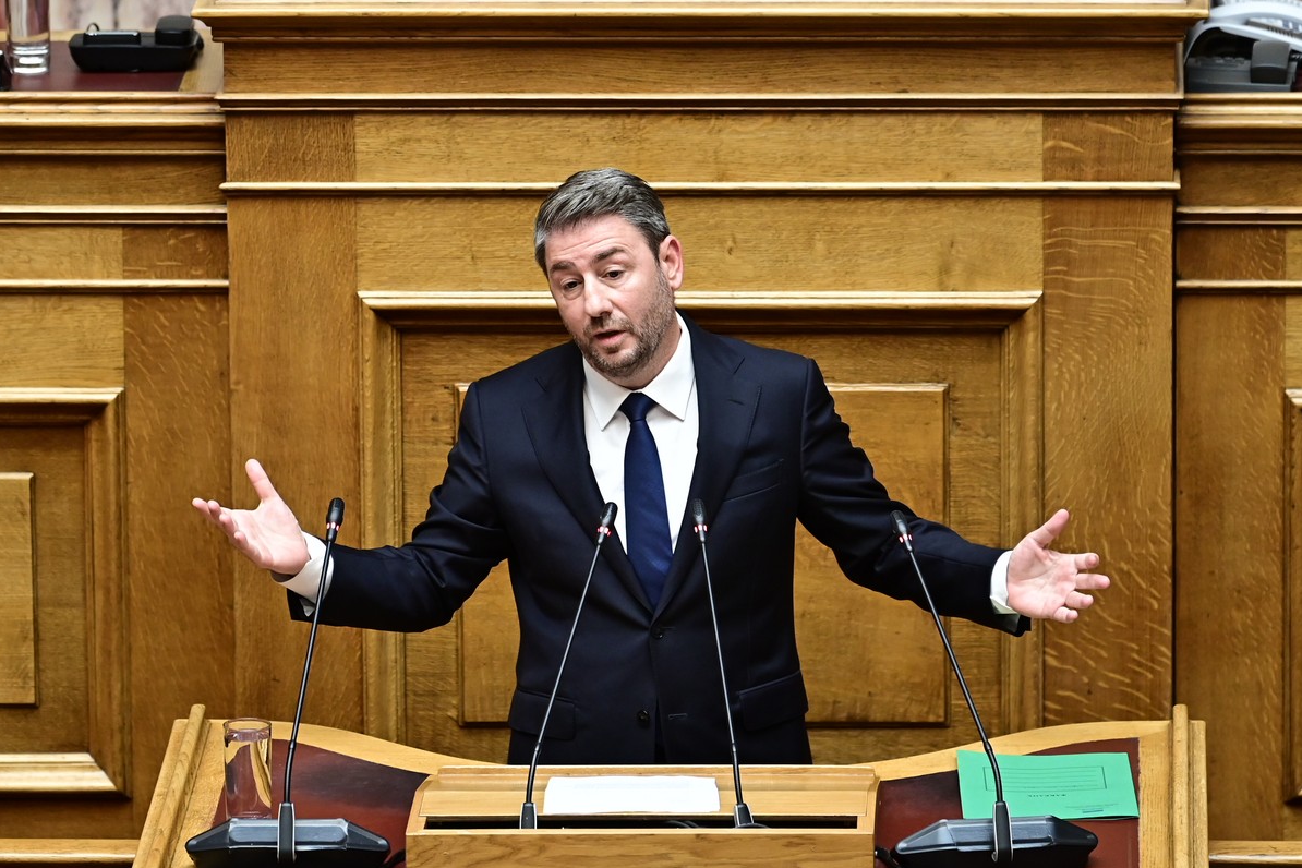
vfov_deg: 6.8
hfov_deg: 10.2
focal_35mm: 201
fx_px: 7269
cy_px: 434
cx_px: 651
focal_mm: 200
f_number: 3.2
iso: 1250
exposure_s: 1/400
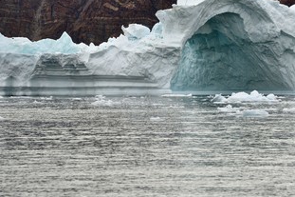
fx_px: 2211
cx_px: 169
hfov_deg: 7.6
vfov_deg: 5.1
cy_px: 65
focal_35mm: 270
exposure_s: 1/500
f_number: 10
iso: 400
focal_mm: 200
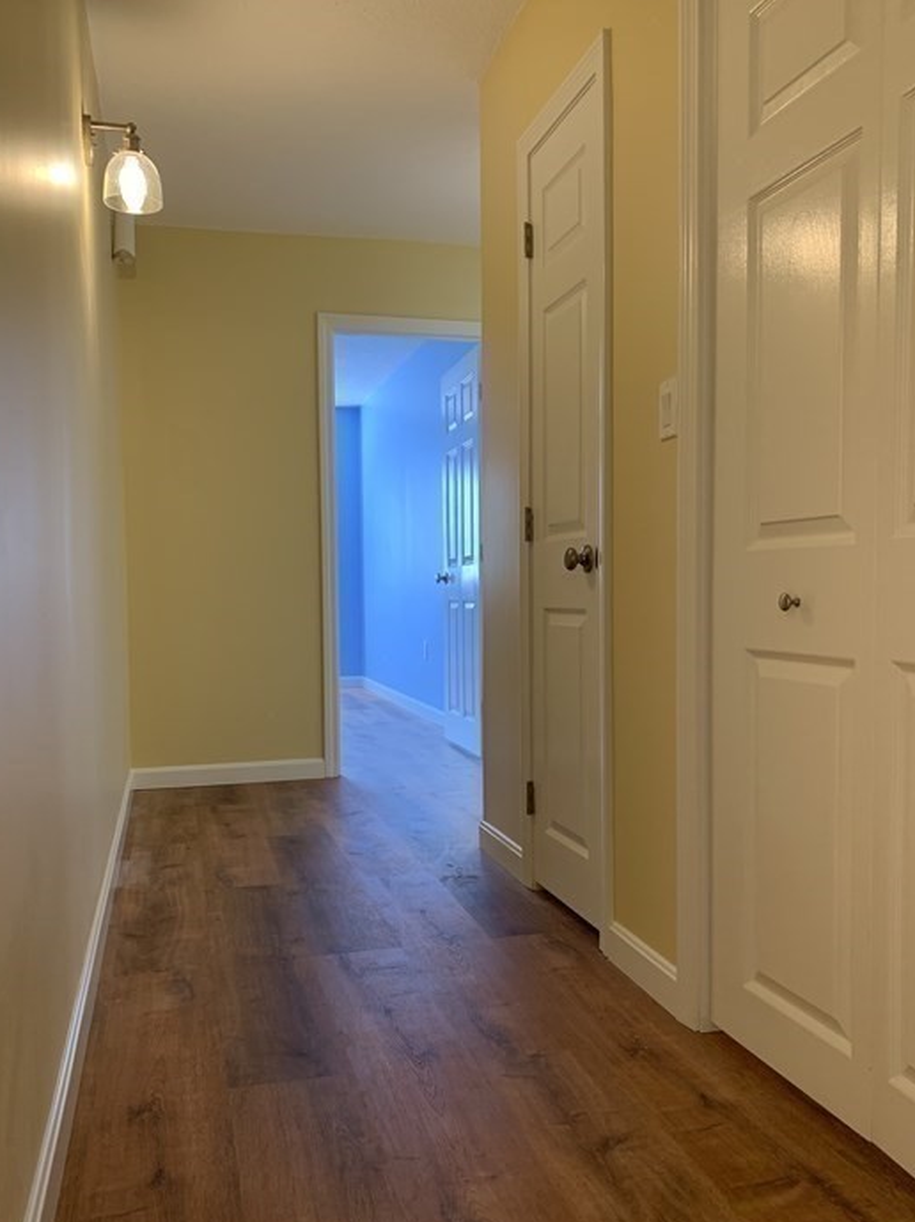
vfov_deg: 61.6
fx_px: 1023
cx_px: 434
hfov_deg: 48.2
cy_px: 651
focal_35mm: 29
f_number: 1.8
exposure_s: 1/60
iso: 80
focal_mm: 4.25
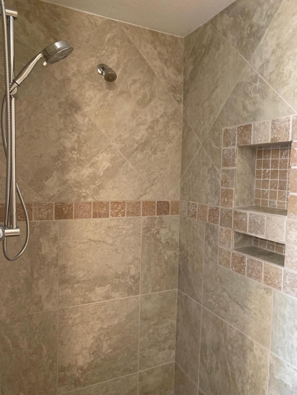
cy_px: 198
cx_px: 148
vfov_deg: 67.3
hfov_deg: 53.1
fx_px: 297
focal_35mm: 26
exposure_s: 1/30
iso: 640
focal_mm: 4.25
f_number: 1.8
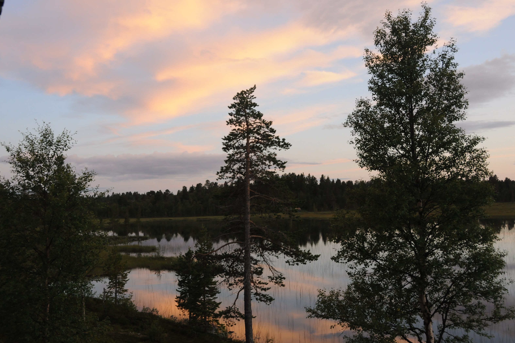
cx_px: 252
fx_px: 529
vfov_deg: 35.9
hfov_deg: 51.9
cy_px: 168
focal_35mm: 37
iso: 800
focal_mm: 24
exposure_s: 1/160
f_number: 6.3
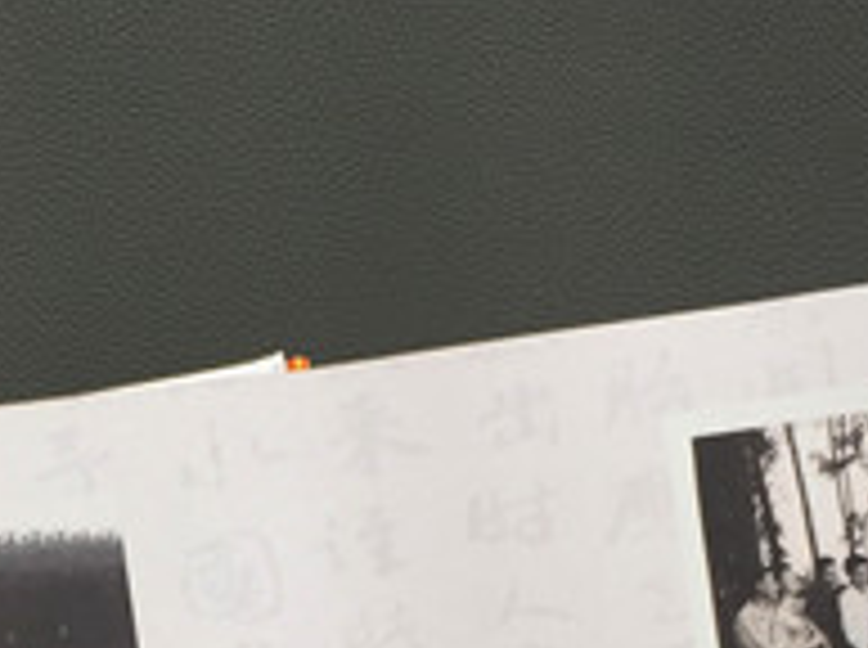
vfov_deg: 11.7
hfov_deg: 16.5
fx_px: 2978
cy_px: 1058
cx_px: 265
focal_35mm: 119
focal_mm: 4.15
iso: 32
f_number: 2.2
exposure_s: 1/149
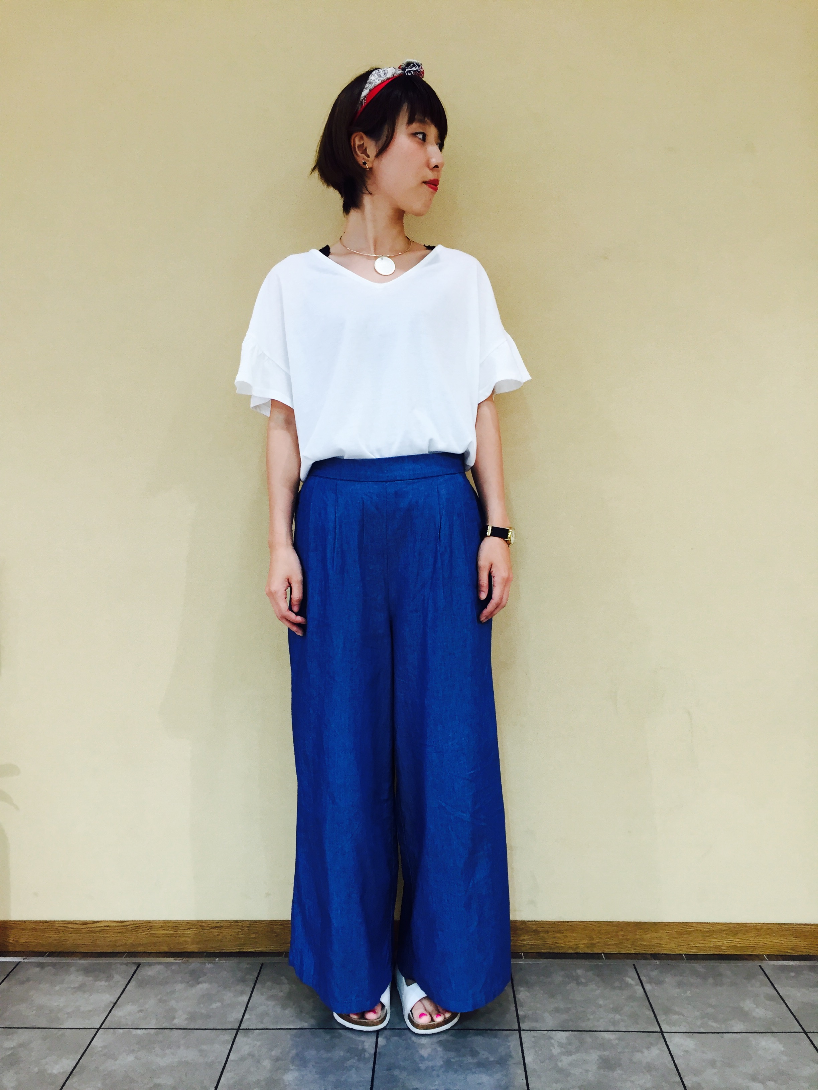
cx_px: 409
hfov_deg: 48.2
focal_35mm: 29
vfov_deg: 61.7
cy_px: 545
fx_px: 914
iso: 64
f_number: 2.2
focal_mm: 4.15
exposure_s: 1/30
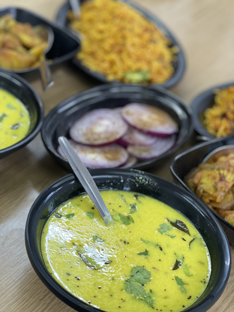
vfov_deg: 30.3
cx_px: 117
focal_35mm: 64
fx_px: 577
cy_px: 156
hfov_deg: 22.9
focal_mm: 7.5
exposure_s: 1/100
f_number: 2.2
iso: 160
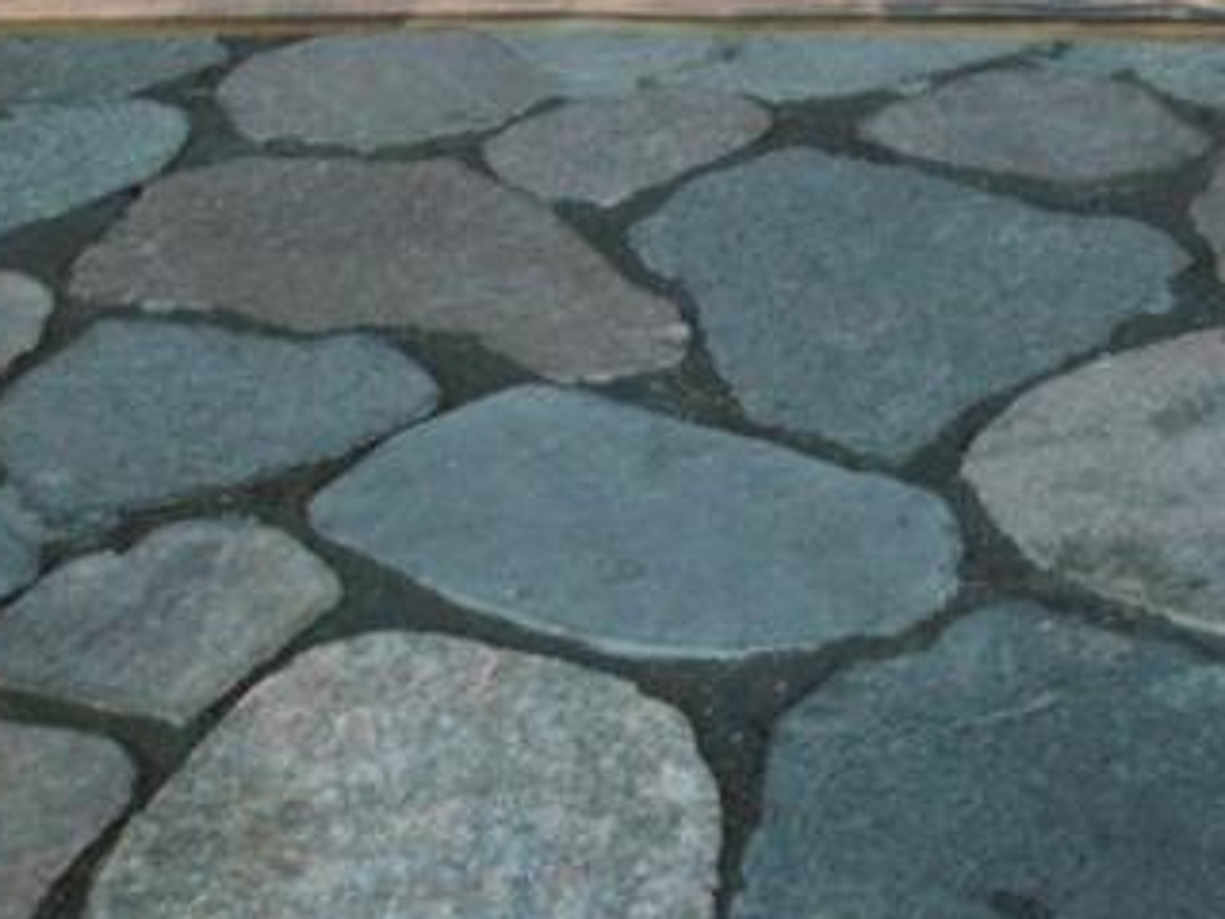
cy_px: 695
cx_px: 456
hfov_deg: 27.3
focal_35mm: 71
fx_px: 2513
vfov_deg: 20.6
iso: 80
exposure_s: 1/40
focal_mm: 5.86
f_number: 2.8
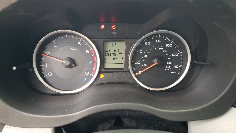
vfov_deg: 40.0
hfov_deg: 66.1
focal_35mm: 29
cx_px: 117
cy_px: 55
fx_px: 181
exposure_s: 1/60.2
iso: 55
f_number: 1.5
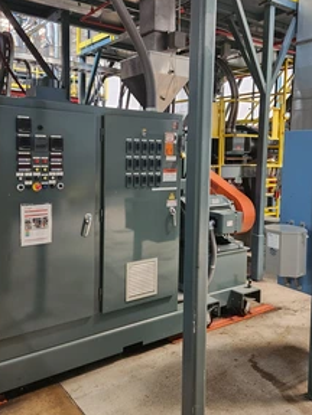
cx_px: 137
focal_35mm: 32
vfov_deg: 56.7
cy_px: 186
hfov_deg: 44.1
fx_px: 385
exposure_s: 1/60
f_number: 1.8
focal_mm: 5.4
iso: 800
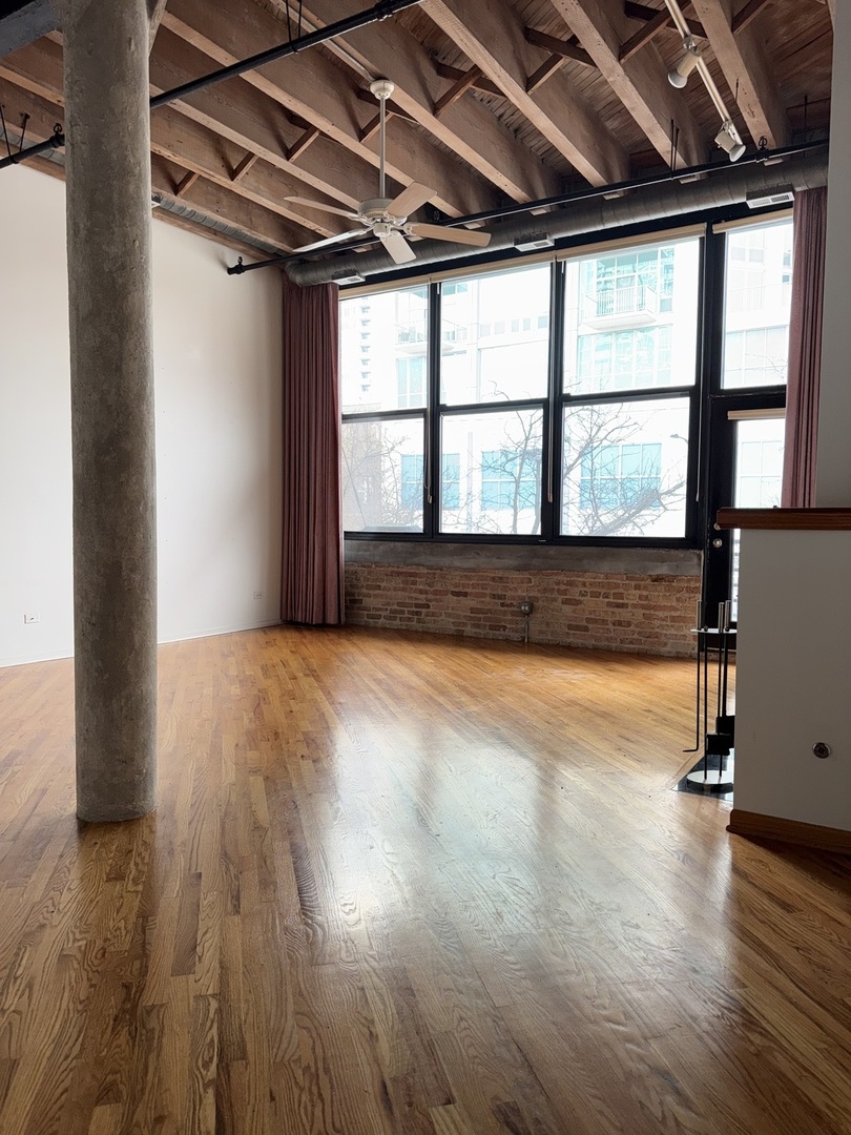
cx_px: 426
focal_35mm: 24
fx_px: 787
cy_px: 568
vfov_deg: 71.6
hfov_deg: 56.8
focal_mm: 6.76
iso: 50
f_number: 1.78
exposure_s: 1/41
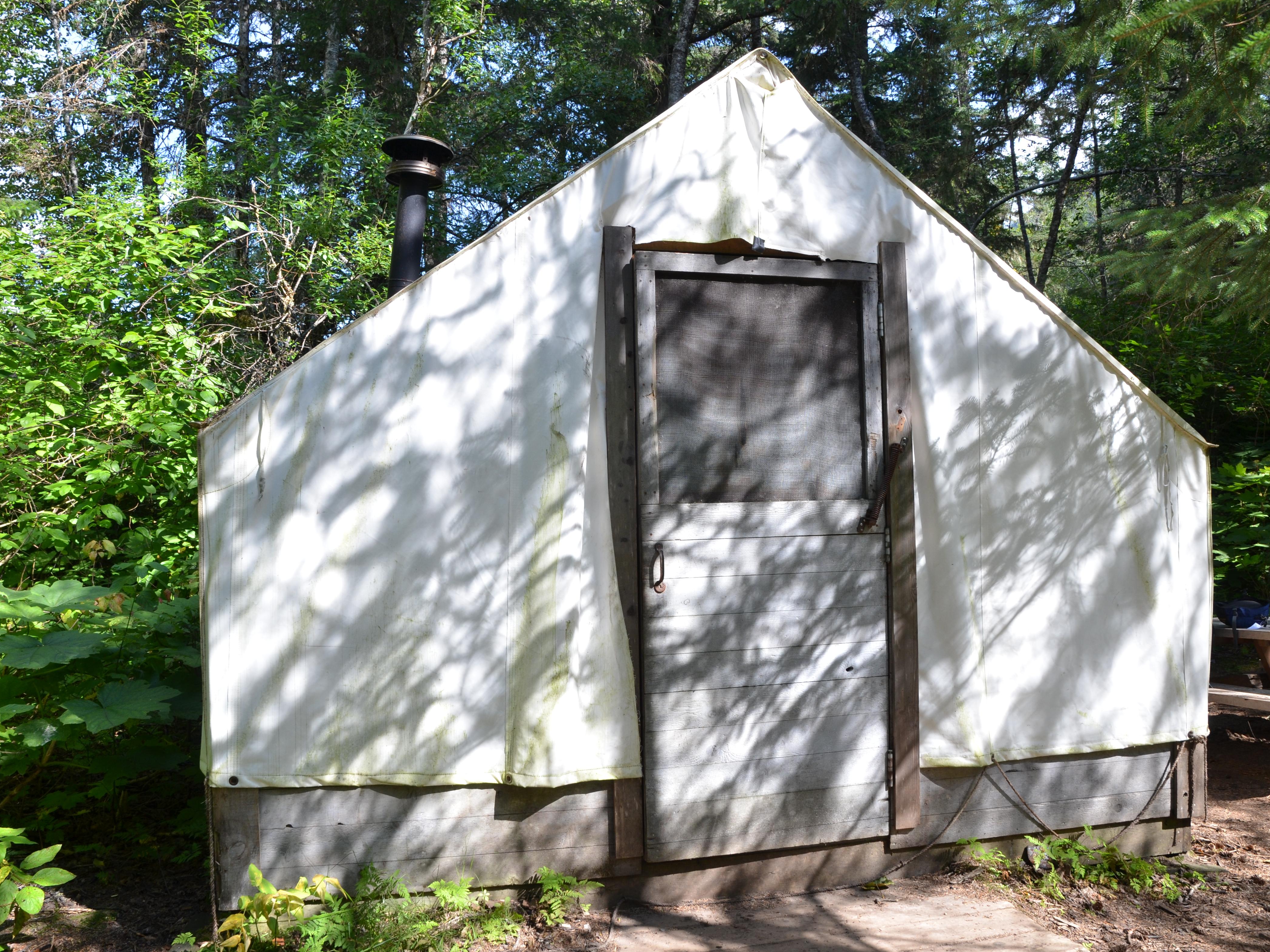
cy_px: 484
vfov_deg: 51.3
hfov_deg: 65.3
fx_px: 991
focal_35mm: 27
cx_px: 625
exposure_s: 1/200
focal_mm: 16
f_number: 6.3
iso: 250
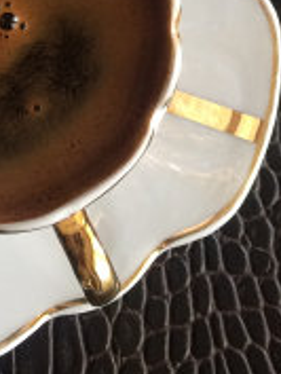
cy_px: -177
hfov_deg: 14.6
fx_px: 1081
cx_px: 10
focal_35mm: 100
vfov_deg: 17.7
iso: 160
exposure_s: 1/33
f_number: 2.2
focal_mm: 4.15
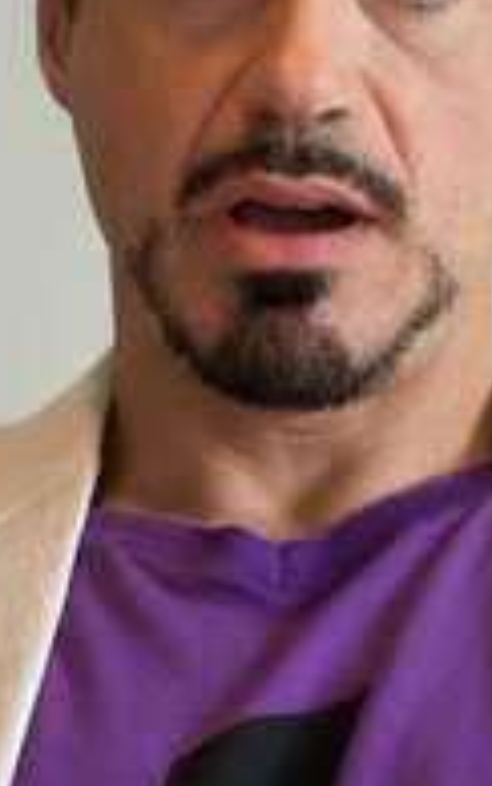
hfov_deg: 3.8
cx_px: 284
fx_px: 7375
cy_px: 250
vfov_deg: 6.1
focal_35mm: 344
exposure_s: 1/60
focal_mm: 165
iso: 1250
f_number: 5
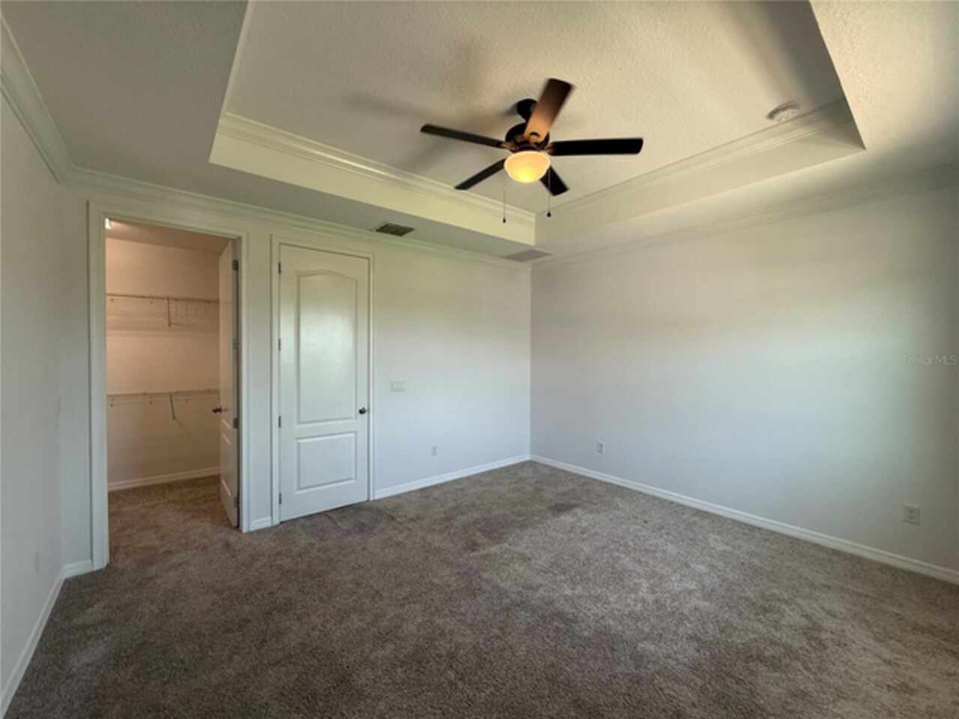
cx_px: 480
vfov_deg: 85.7
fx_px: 388
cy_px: 360
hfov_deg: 102.1
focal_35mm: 14
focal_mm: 2.22
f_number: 2.2
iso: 200
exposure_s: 1/120
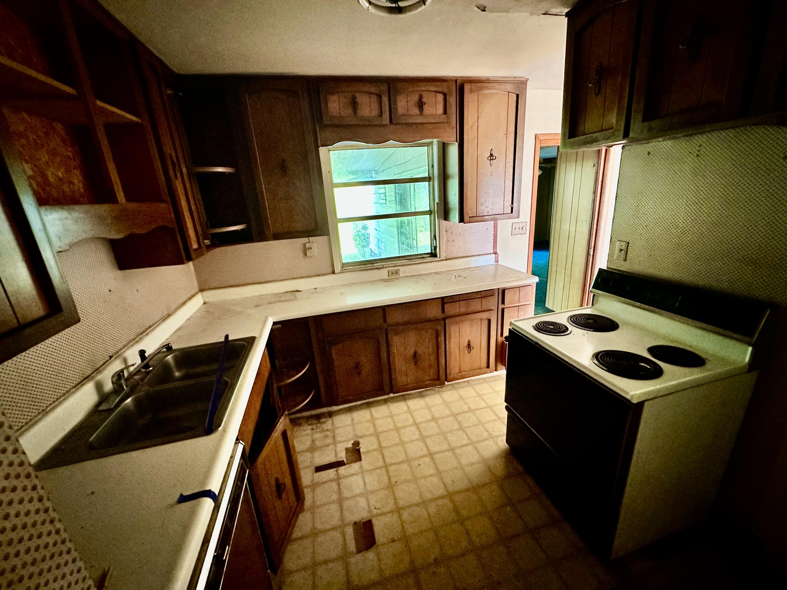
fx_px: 318
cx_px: 394
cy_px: 295
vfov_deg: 85.7
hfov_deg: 102.1
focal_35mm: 14
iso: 500
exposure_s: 1/60
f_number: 2.2
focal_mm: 2.22
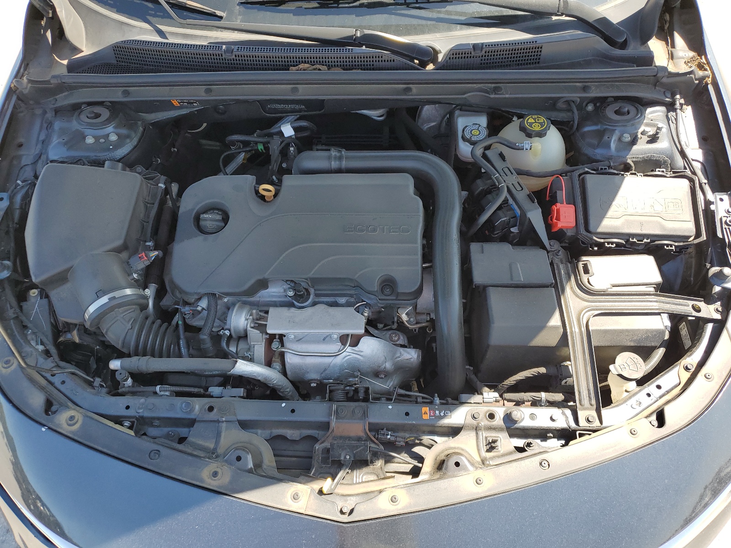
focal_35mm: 26
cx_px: 366
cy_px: 274
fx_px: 549
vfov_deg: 53.1
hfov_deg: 67.3
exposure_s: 1/588
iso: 50
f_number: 1.5
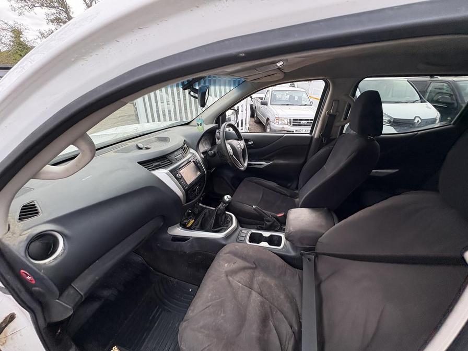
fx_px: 189
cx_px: 234
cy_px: 176
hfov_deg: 102.1
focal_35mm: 14
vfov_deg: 85.7
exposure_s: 1/136
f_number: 2.2
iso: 100
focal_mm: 2.22
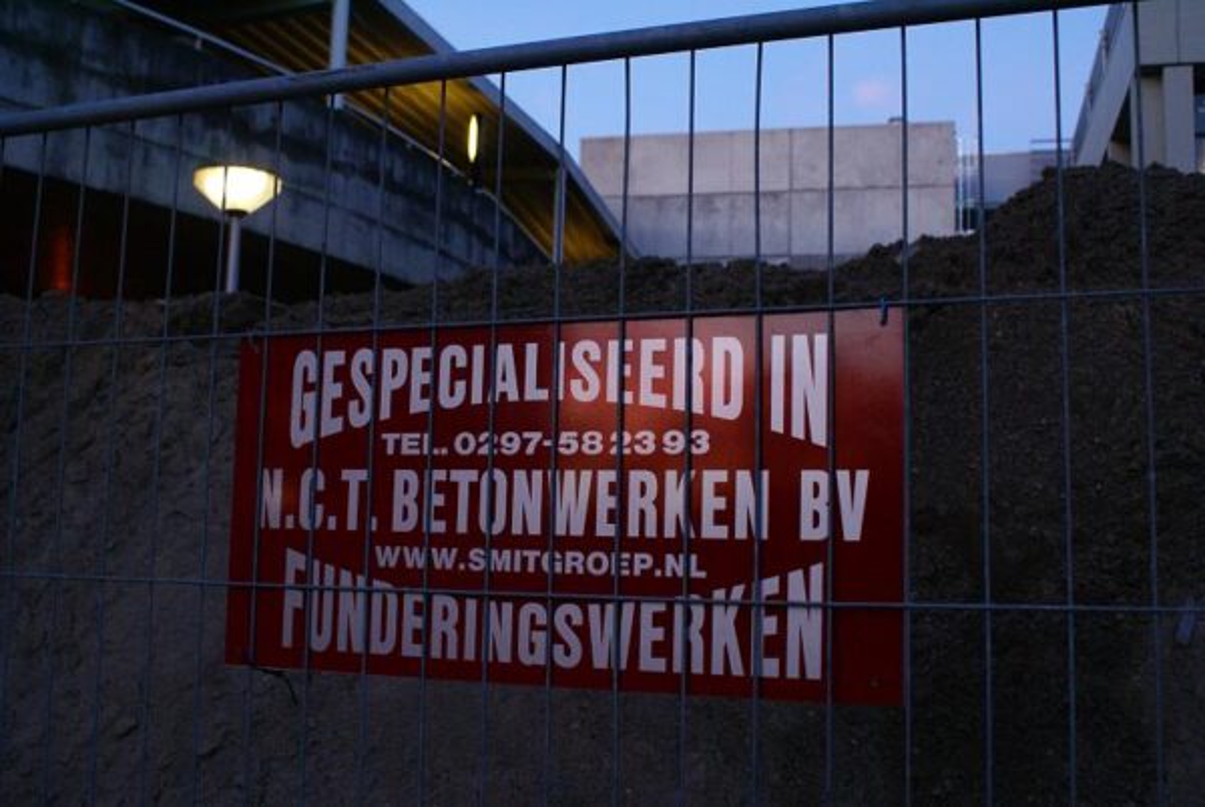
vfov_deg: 34.3
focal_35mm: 39
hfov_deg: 49.5
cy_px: 404
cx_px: 602
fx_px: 1307
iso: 400
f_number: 4.5
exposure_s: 1/15
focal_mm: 26
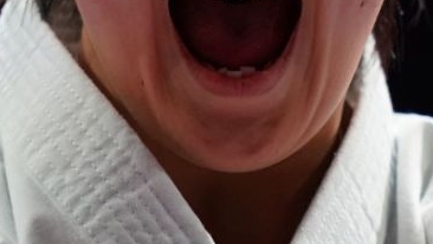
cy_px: 33
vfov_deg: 0.6
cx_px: 180
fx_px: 23632
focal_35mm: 2058
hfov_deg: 1.0
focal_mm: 400
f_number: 2.8
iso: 2000
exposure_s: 1/500
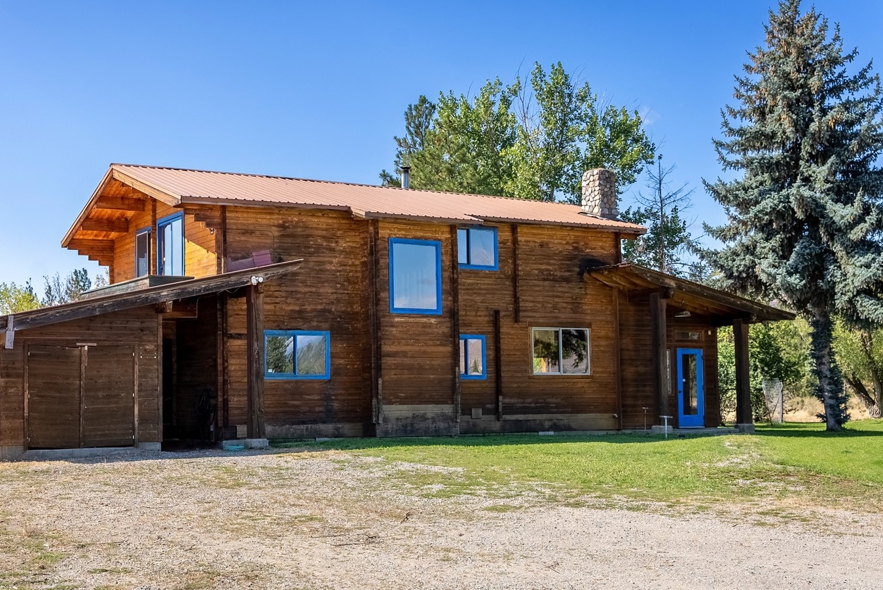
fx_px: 1202
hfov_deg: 40.1
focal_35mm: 49
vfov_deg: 27.5
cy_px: 323
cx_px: 349
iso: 100
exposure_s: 1/6400
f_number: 5.6
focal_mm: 39
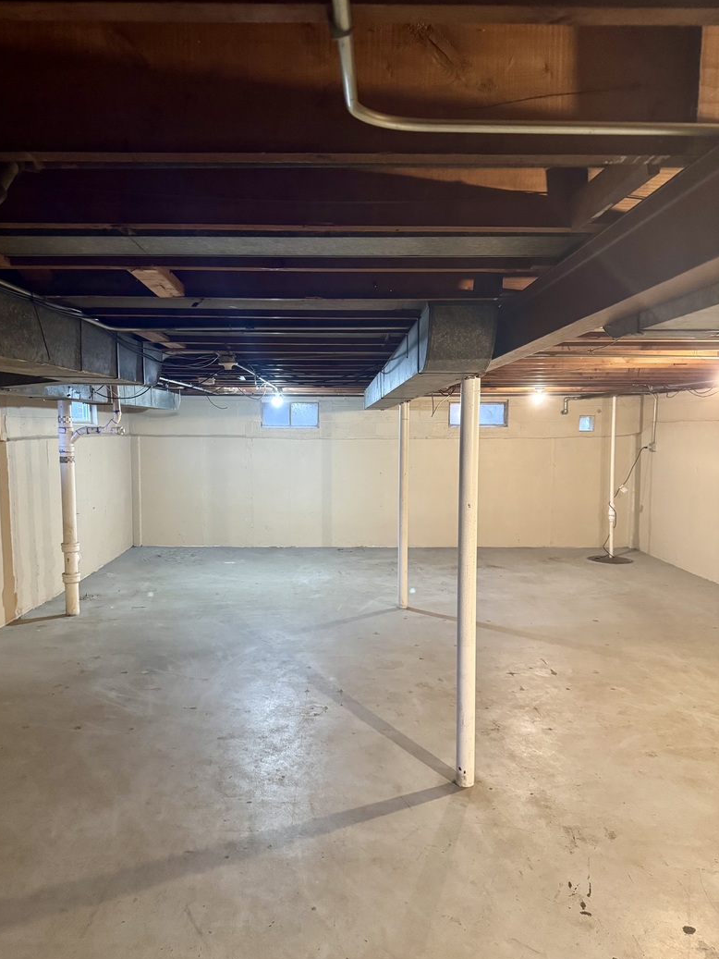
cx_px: 347
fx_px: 692
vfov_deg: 69.4
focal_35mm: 25
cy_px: 495
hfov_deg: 54.9
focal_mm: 6.76
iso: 800
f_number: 1.78
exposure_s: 1/40
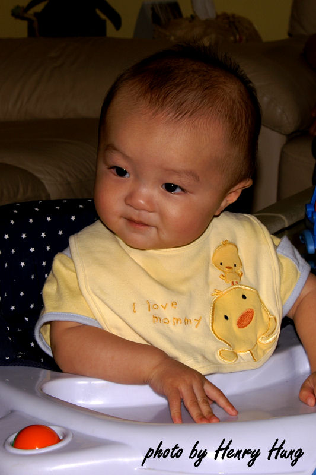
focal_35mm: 68
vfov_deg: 29.9
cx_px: 158
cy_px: 238
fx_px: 889
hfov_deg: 20.2
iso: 100
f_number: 11
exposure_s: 1/80
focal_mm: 45
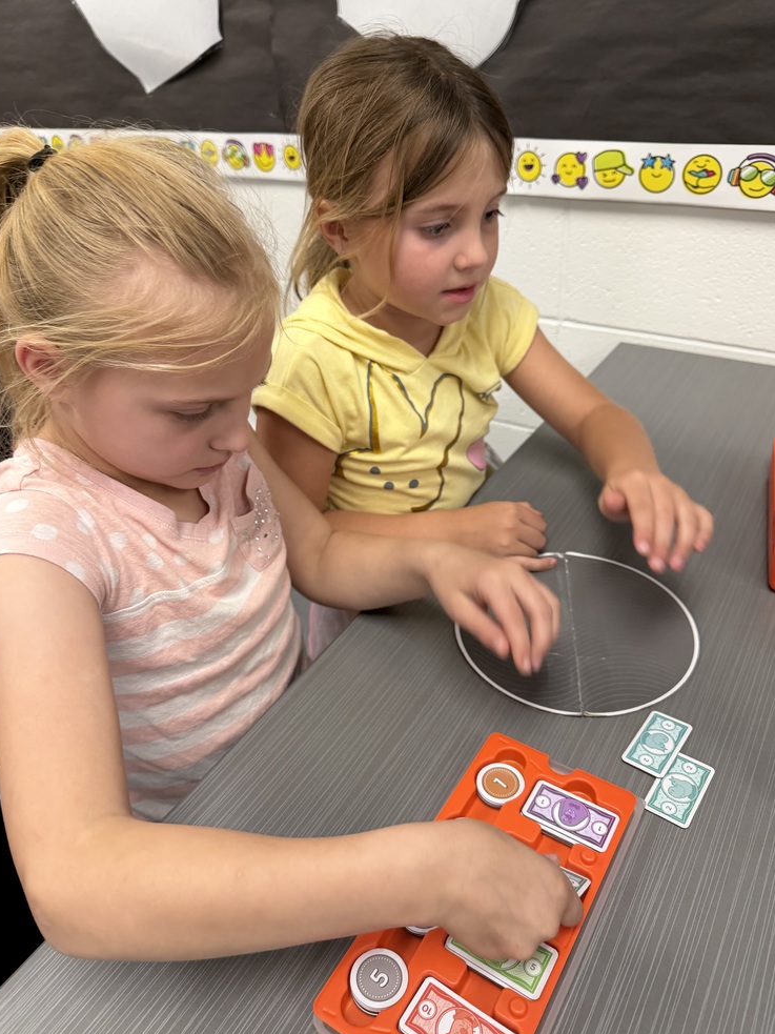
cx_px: 389
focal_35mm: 25
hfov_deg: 54.9
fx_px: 746
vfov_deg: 69.4
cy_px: 505
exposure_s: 1/60
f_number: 1.78
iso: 200
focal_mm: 6.76
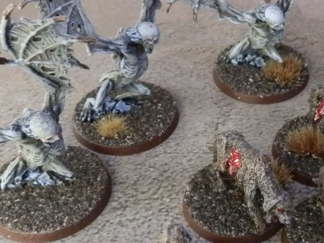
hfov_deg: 31.8
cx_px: 224
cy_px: 84
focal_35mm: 60
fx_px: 562
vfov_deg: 24.3
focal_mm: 5
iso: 400
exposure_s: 1/100
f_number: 3.1
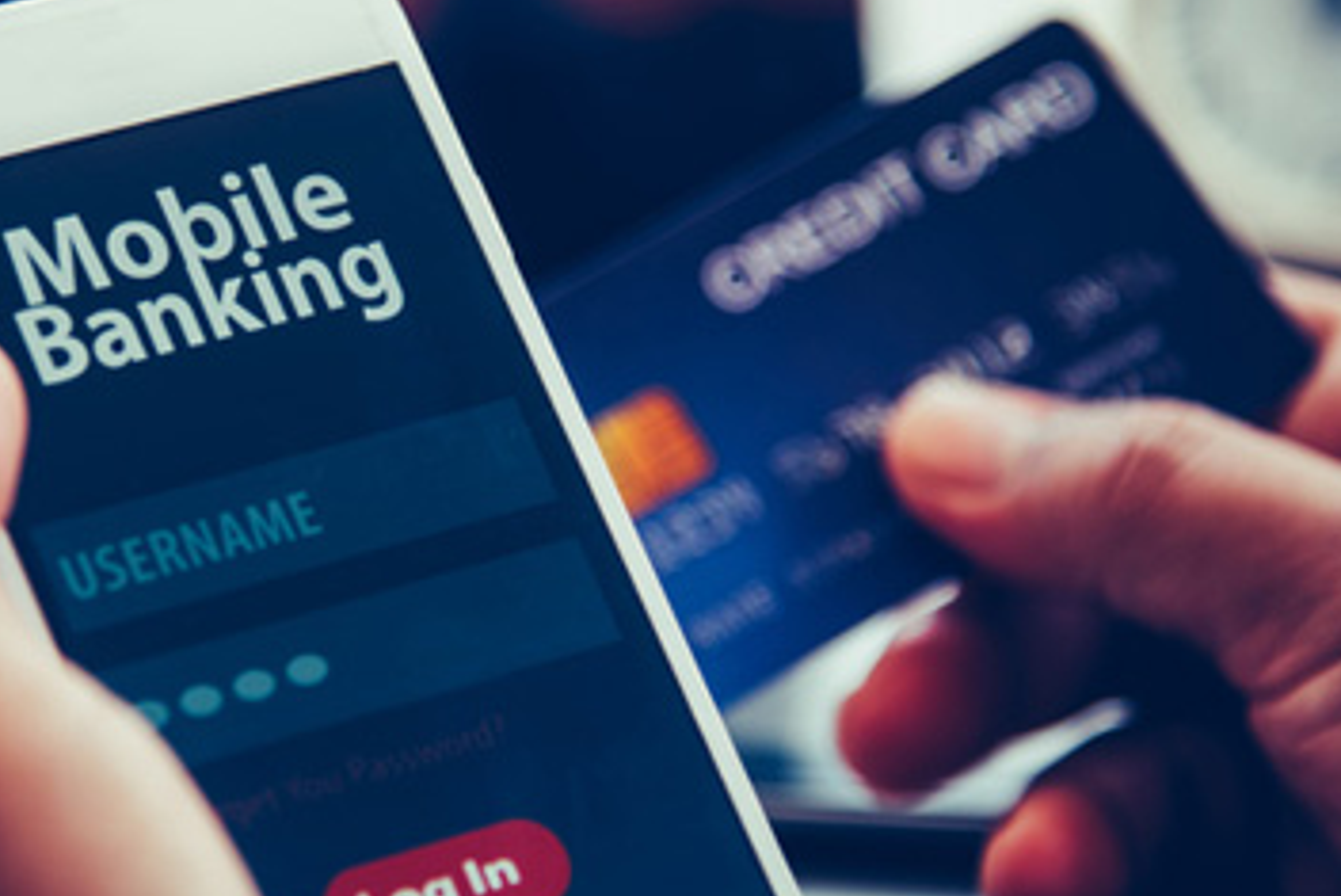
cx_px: 450
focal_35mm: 218
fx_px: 8123
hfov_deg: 9.4
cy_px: 387
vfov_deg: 6.3
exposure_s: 1/100
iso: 100
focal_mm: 120
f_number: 4
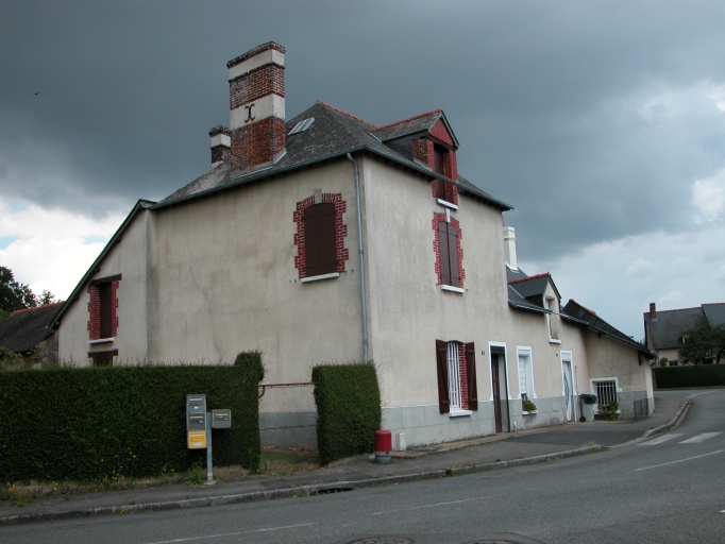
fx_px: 733
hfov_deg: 52.6
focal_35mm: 35
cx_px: 362
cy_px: 272
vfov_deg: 40.7
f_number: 5.6
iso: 100
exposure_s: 1/256
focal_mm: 8.9
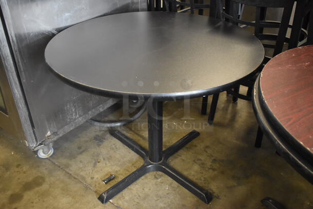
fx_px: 287
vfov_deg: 40.1
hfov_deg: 57.2
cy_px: 104
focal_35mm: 33
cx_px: 156
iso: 4500
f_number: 3.8
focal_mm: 22
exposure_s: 1/125
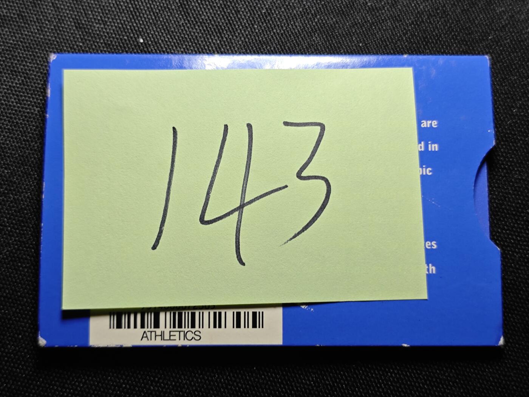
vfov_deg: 29.7
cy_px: 198
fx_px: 749
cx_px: 264
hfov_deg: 38.9
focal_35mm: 49
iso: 160
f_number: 1.6
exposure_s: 1/100
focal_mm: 5.84
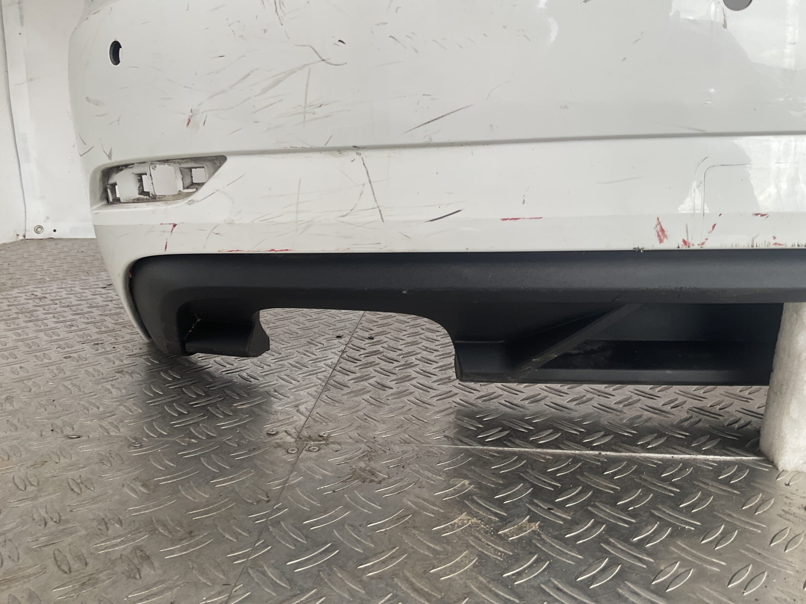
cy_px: 302
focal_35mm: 29
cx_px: 403
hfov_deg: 61.7
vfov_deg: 48.2
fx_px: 675
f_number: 1.8
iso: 16
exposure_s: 1/129
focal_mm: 3
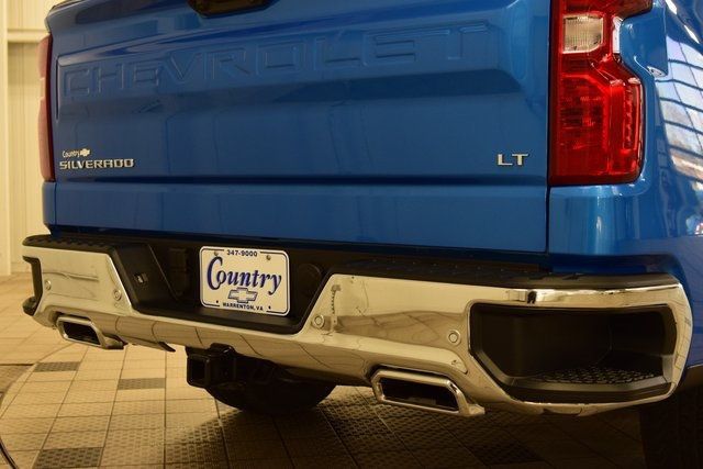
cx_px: 352
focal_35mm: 46
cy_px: 234
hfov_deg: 42.3
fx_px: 908
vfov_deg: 29.0
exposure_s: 1/60
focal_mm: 31
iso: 1600
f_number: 5.6
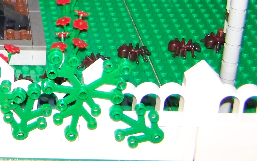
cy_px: -81
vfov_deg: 12.1
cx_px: -62
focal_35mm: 103
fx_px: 722
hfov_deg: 18.9
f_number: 2.8
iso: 200
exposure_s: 1/30
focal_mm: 6.3
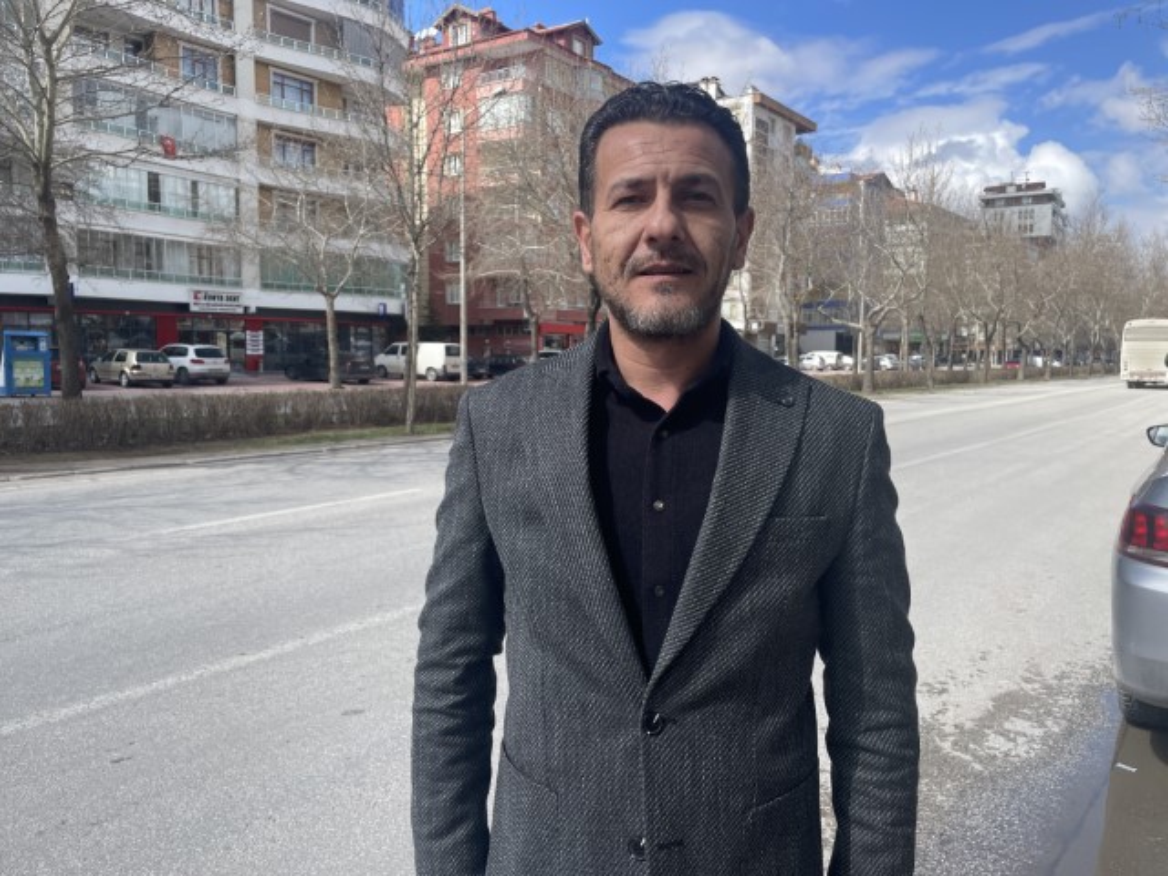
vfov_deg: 53.1
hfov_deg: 67.3
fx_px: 877
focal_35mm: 26
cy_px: 438
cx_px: 584
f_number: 1.6
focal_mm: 4.2
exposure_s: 1/2882
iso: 32
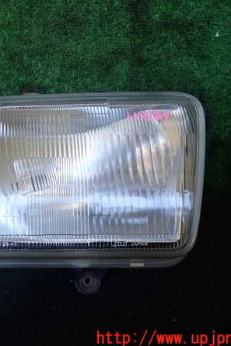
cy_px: 174
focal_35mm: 35
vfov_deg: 54.5
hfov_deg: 36.3
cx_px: 39
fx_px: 337
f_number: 2
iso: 100
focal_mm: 4.5
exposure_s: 1/100
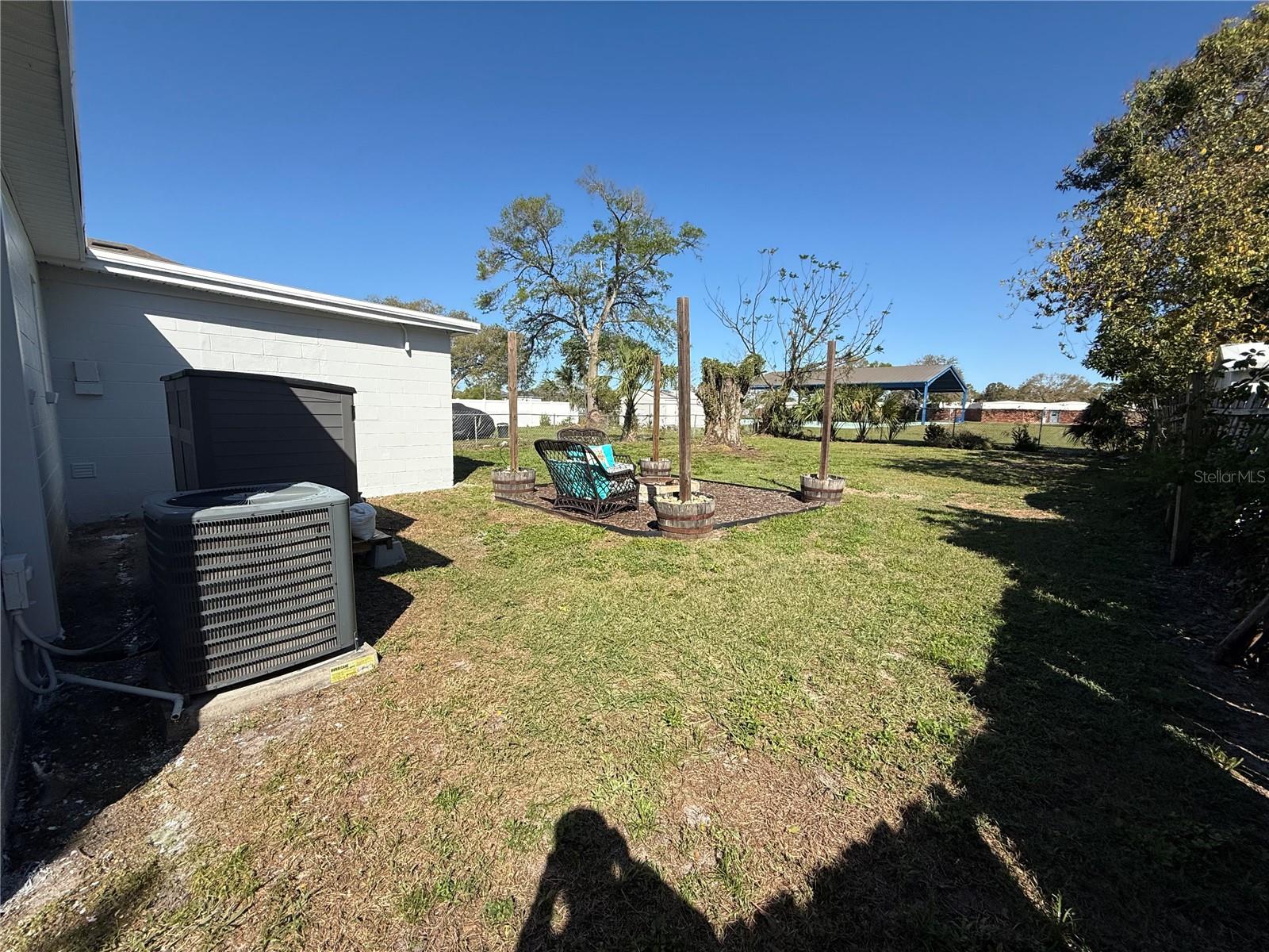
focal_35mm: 14
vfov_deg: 85.7
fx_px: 513
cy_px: 476
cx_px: 634
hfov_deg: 102.1
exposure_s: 1/2237
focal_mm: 2.22
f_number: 2.2
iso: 50
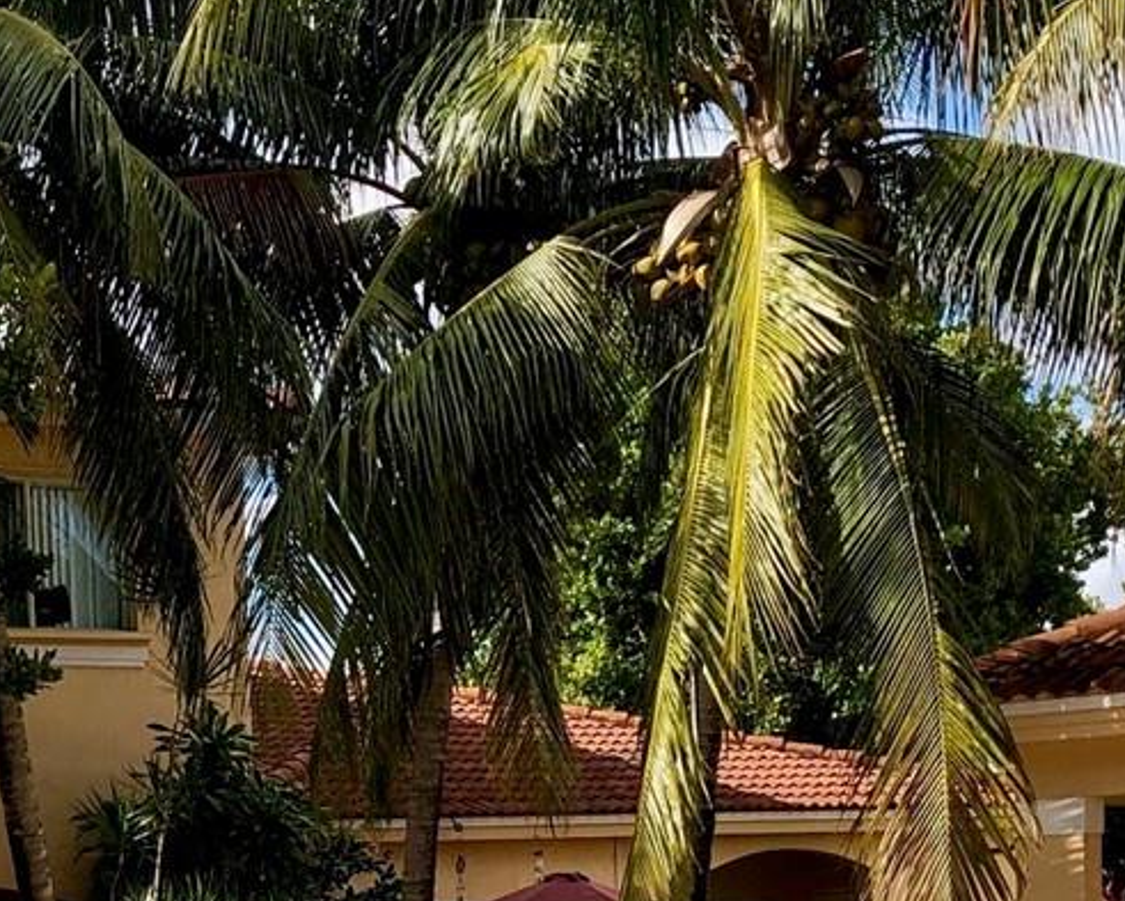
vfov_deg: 16.4
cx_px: 156
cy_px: 1128
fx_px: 2964
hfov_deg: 21.1
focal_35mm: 89
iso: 20
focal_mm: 3.99
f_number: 1.8
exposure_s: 1/842
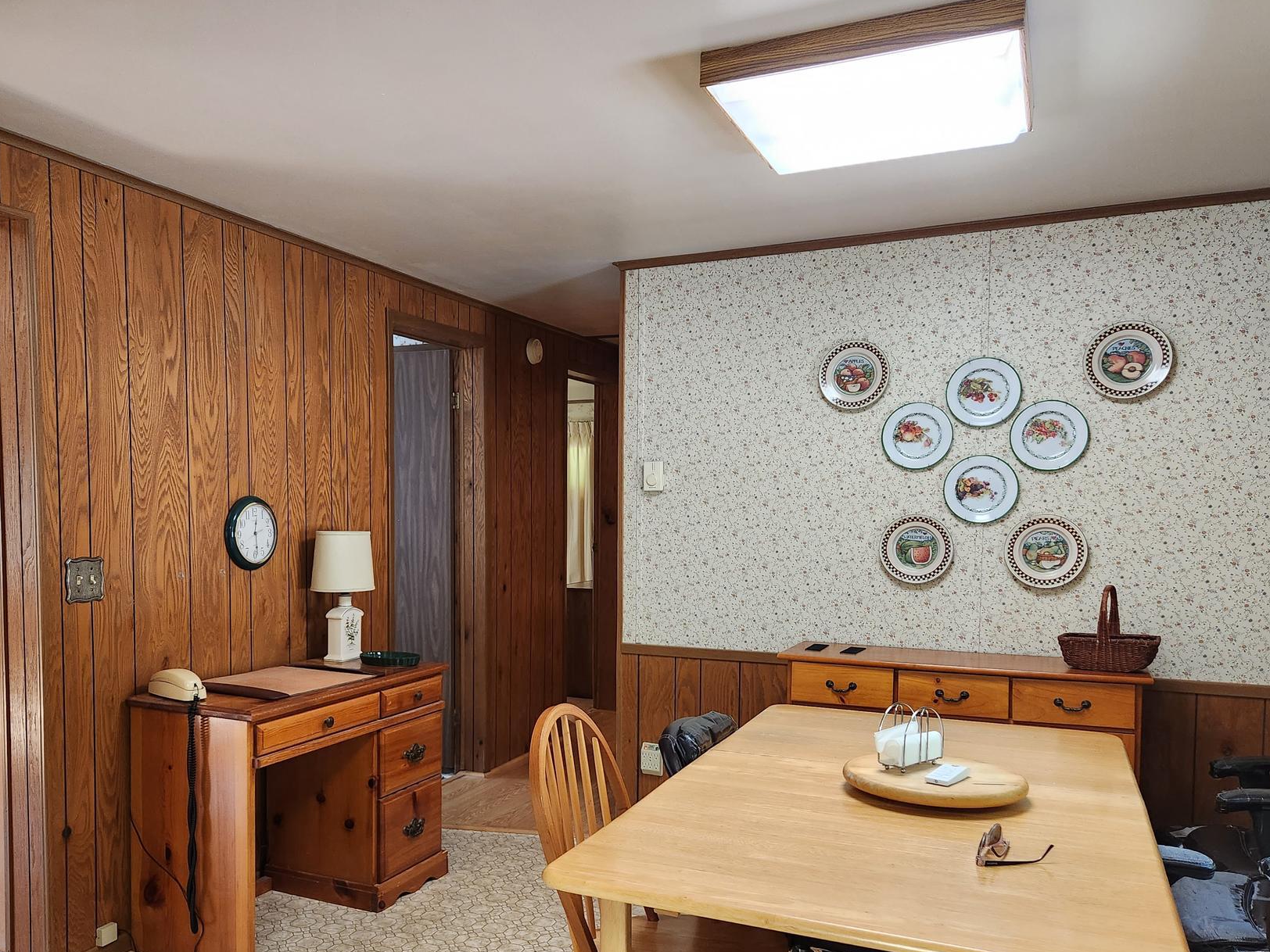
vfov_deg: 48.0
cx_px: 532
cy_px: 569
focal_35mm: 29
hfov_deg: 61.3
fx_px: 1064
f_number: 1.8
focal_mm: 5.4
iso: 250
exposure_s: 1/120
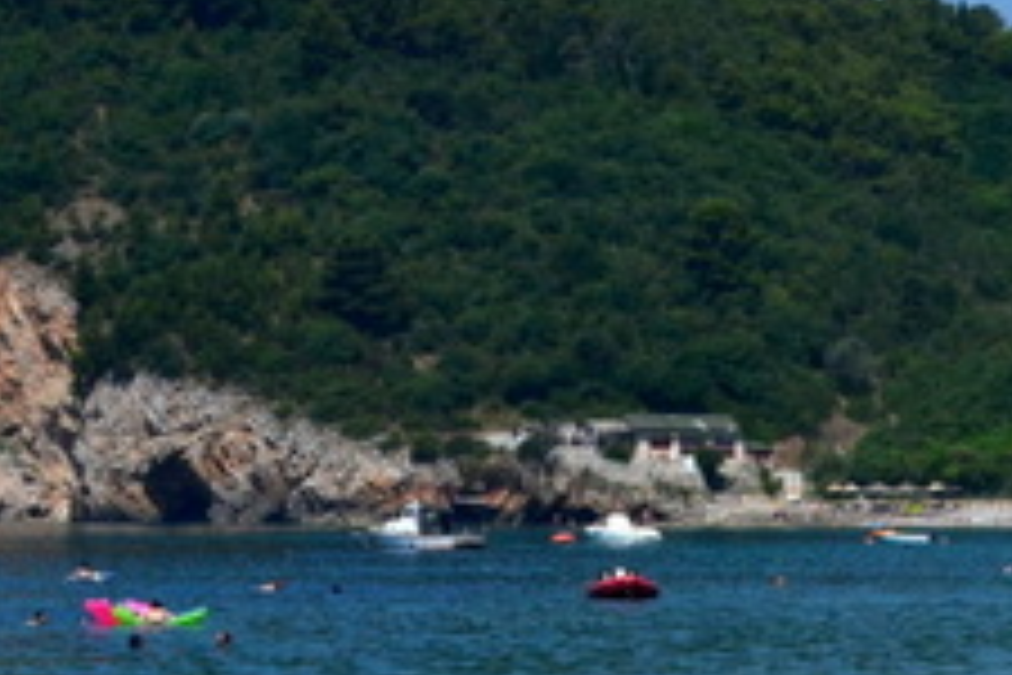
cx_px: 814
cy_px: 68
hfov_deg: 12.0
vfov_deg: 8.0
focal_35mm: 171
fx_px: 4807
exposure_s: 1/500
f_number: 11
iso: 360
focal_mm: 32
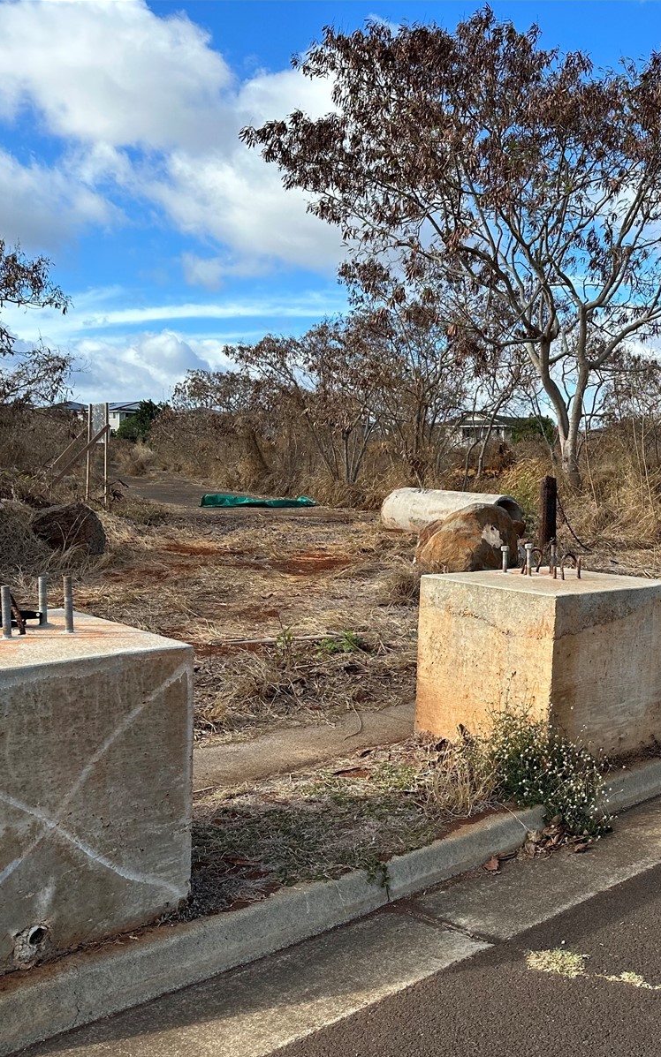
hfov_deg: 34.9
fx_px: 980
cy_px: 529
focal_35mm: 34
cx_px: 607
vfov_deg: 56.7
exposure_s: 1/1988
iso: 80
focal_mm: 6.86
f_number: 1.78
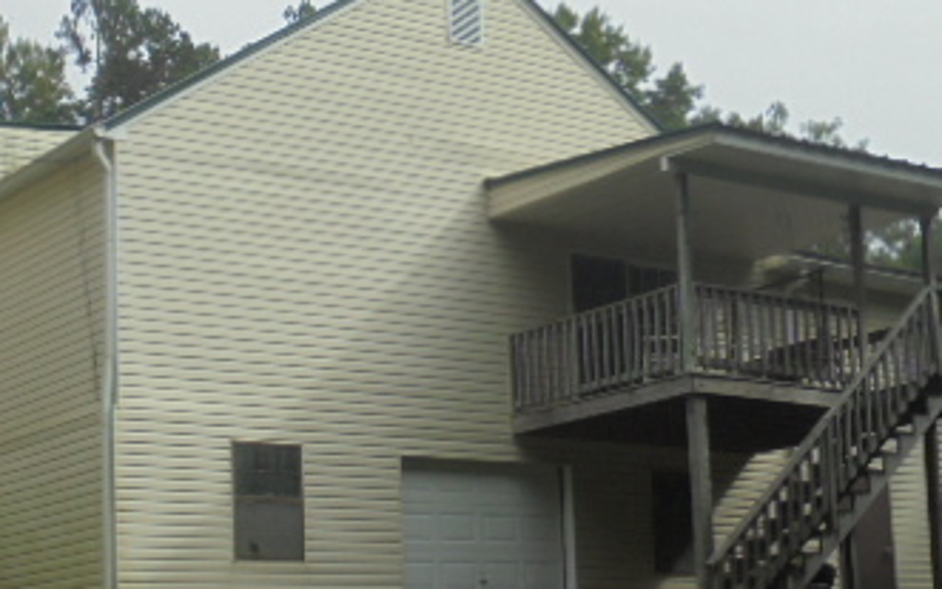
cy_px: 424
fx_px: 2003
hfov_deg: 26.4
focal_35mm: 78
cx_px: 339
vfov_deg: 16.7
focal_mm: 6.9
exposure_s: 1/640
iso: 100
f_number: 4.2
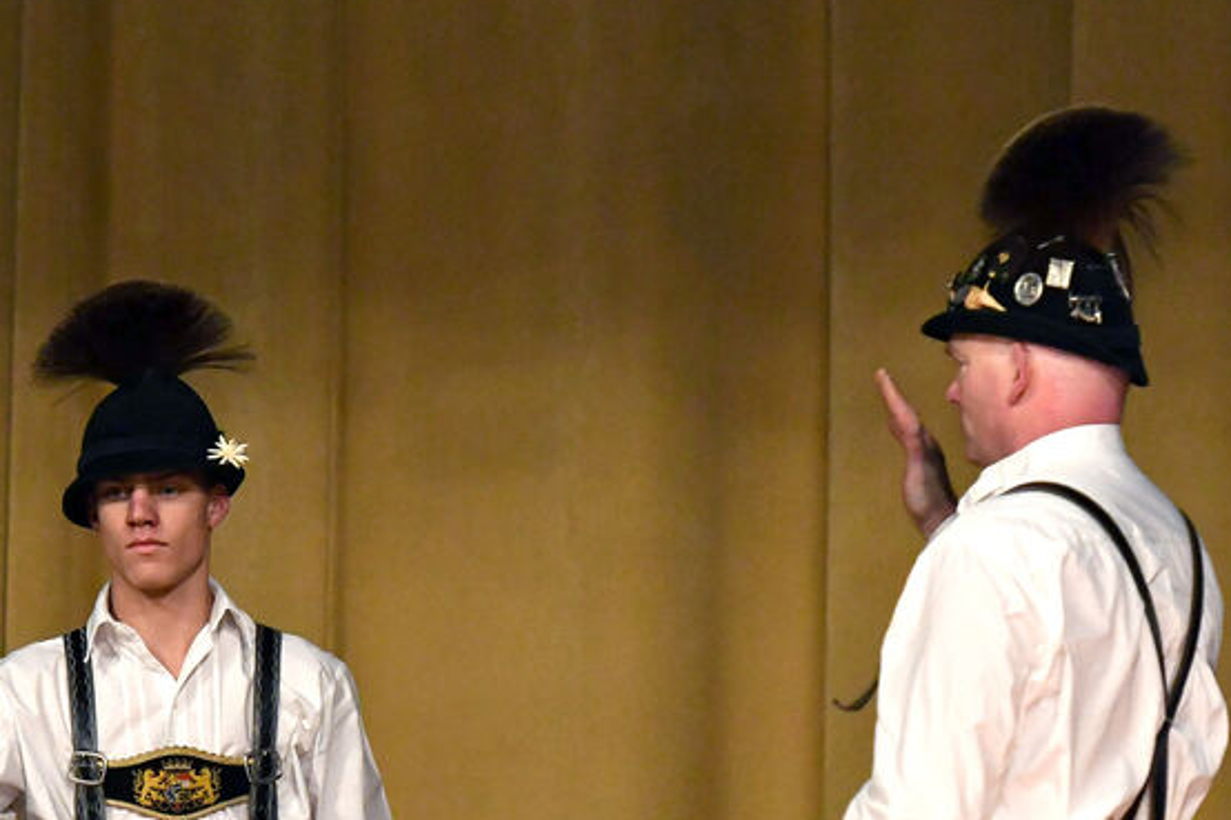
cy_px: 876
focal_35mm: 455
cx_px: 160
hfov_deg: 4.5
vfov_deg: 3.0
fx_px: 15553
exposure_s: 1/200
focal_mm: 140
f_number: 2.8
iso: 2500
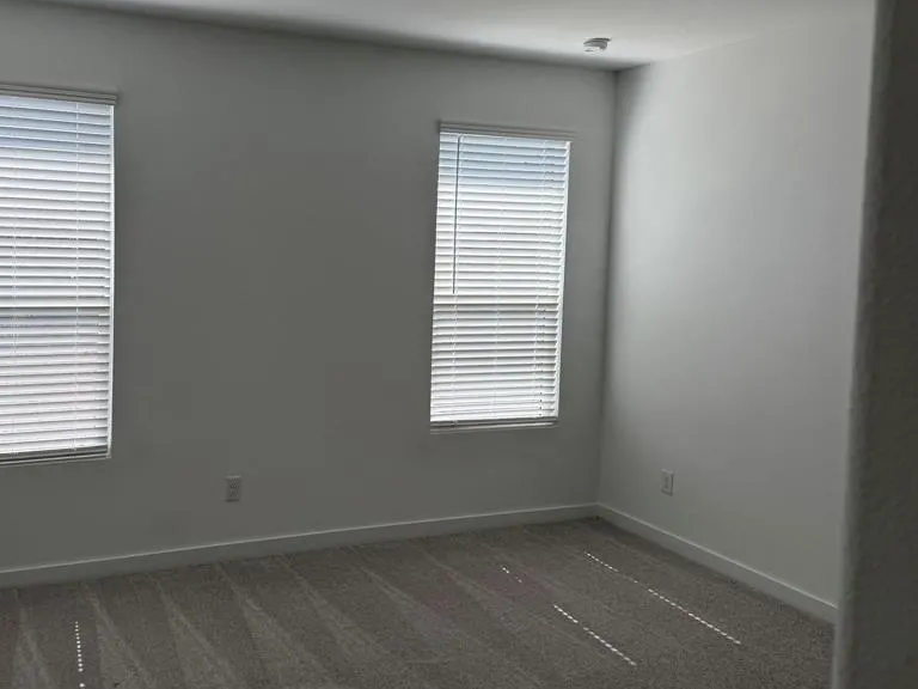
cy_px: 286
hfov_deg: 55.9
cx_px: 325
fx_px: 849
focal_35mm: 32
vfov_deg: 44.0
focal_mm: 6.76
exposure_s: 1/742
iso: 80
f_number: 1.78
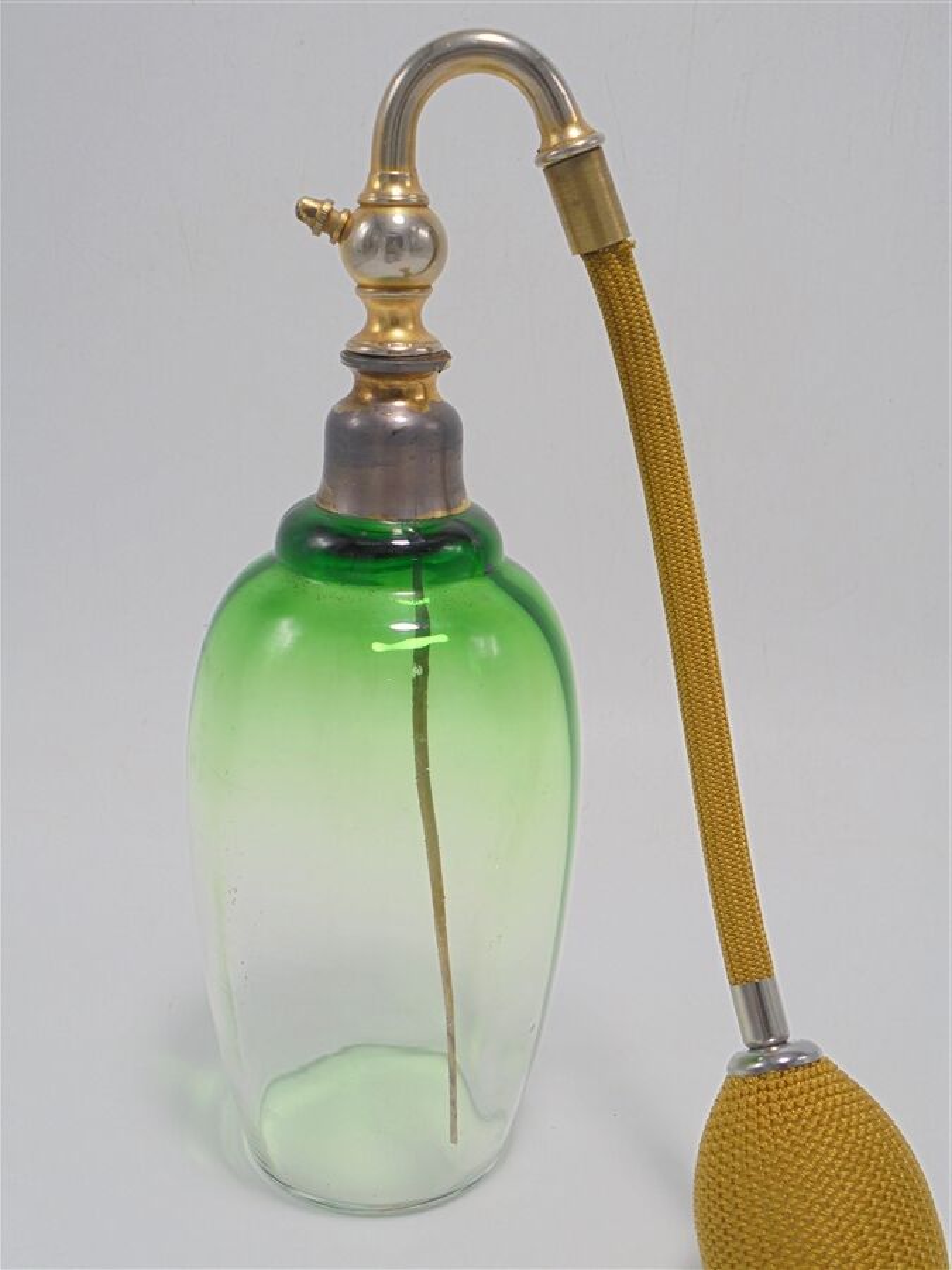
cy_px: 635
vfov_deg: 49.0
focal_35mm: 38
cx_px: 476
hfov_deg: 37.7
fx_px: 1393
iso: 100
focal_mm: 6.9
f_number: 4.2
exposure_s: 1/60
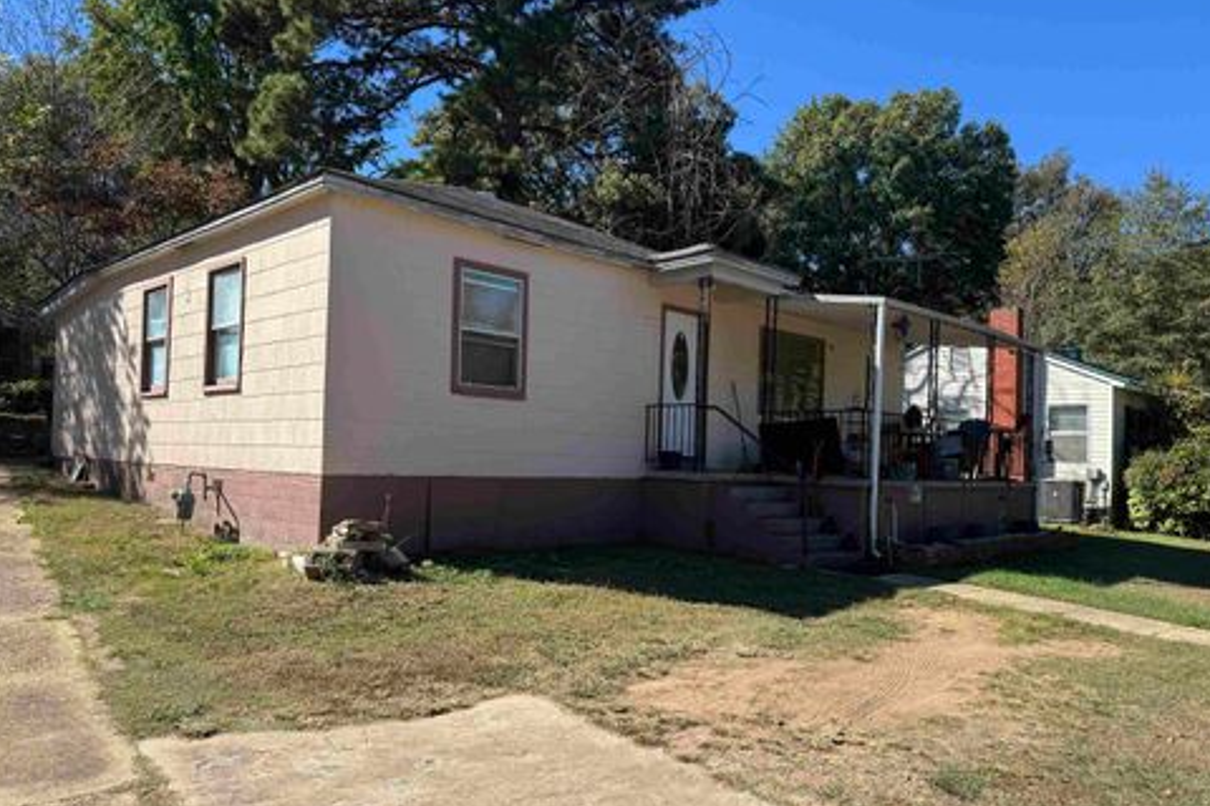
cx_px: 620
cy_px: 445
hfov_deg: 69.4
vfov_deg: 49.5
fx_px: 874
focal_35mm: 26
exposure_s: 1/3096
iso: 80
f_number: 1.78
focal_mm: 6.76
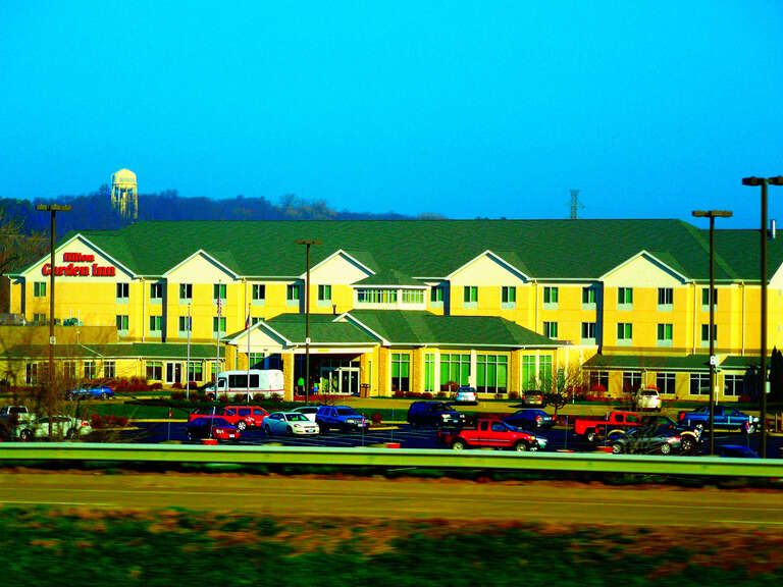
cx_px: 392
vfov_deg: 11.1
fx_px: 3031
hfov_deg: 14.7
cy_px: 294
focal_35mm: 134
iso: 100
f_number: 4.9
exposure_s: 1/200
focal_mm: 24.2
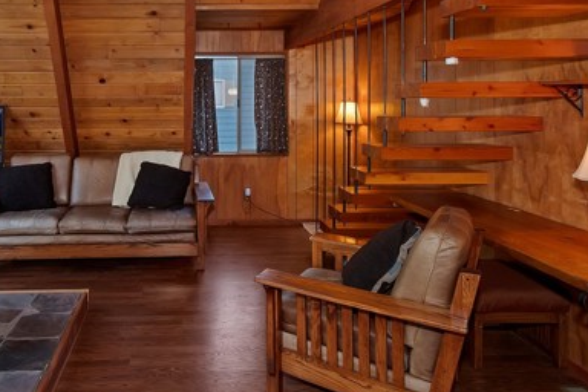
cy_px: 106
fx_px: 408
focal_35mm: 25
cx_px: 181
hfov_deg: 68.8
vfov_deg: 49.6
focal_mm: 10
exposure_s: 1/30
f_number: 8
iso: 400
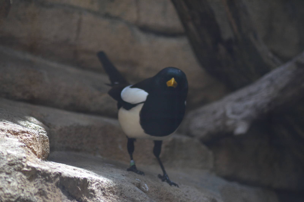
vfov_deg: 4.6
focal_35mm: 300
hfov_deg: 6.9
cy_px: 101
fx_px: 2528
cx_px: 152
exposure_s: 1/1000
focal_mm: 200
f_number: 4.8
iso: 800
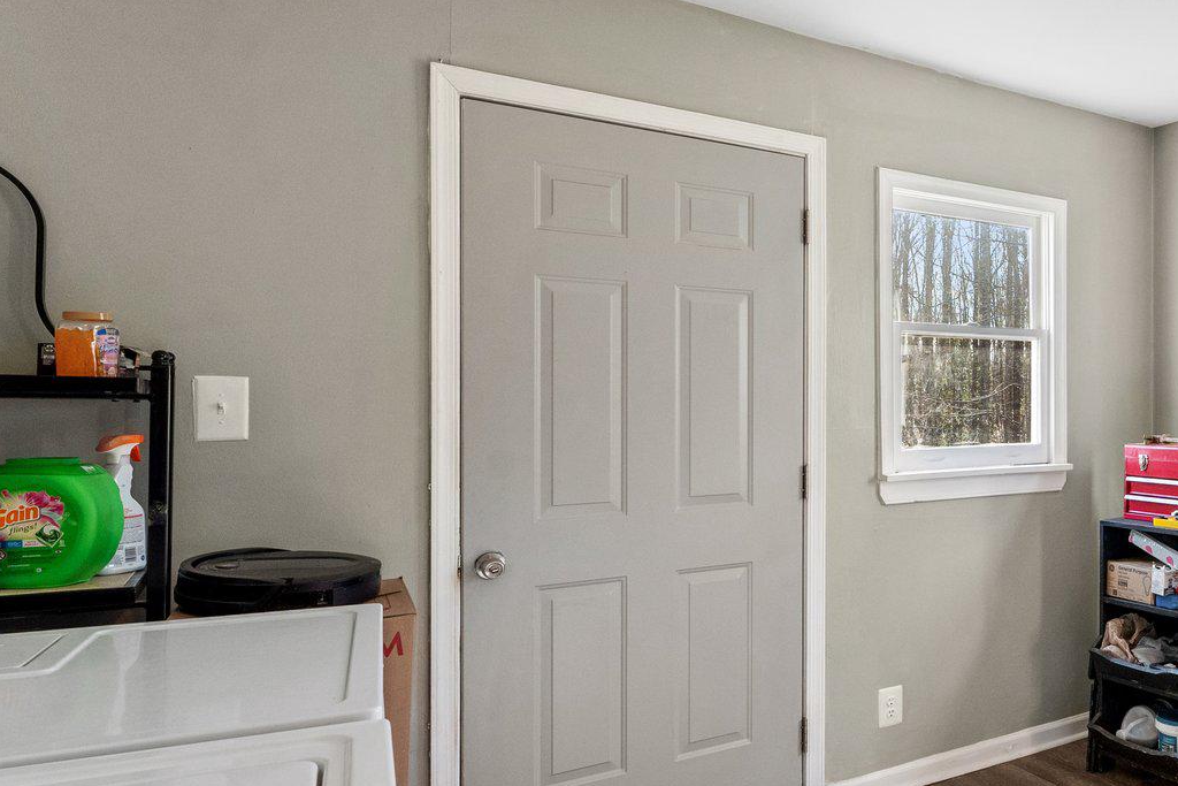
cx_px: 1064
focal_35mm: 28
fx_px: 916
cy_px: 414
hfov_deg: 56.4
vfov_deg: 46.4
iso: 640
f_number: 8
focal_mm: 14
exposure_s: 1/10
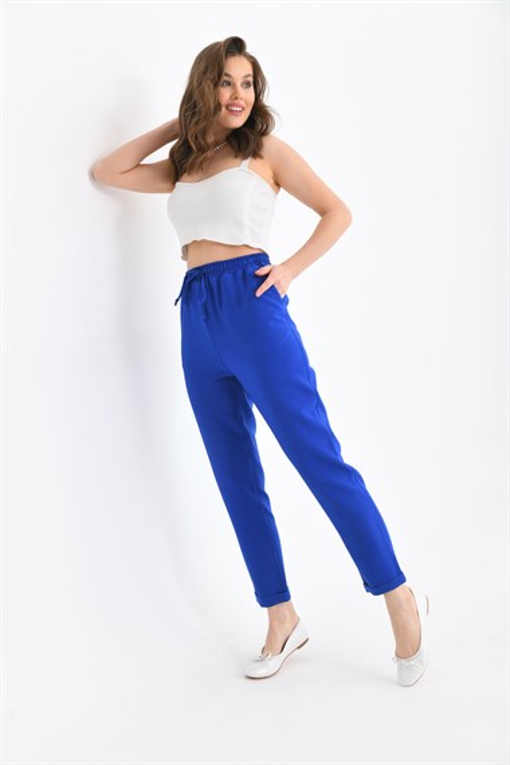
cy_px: 382
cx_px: 255
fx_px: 977
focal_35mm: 46
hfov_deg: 29.2
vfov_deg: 42.7
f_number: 6.3
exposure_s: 1/125
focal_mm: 46
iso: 160
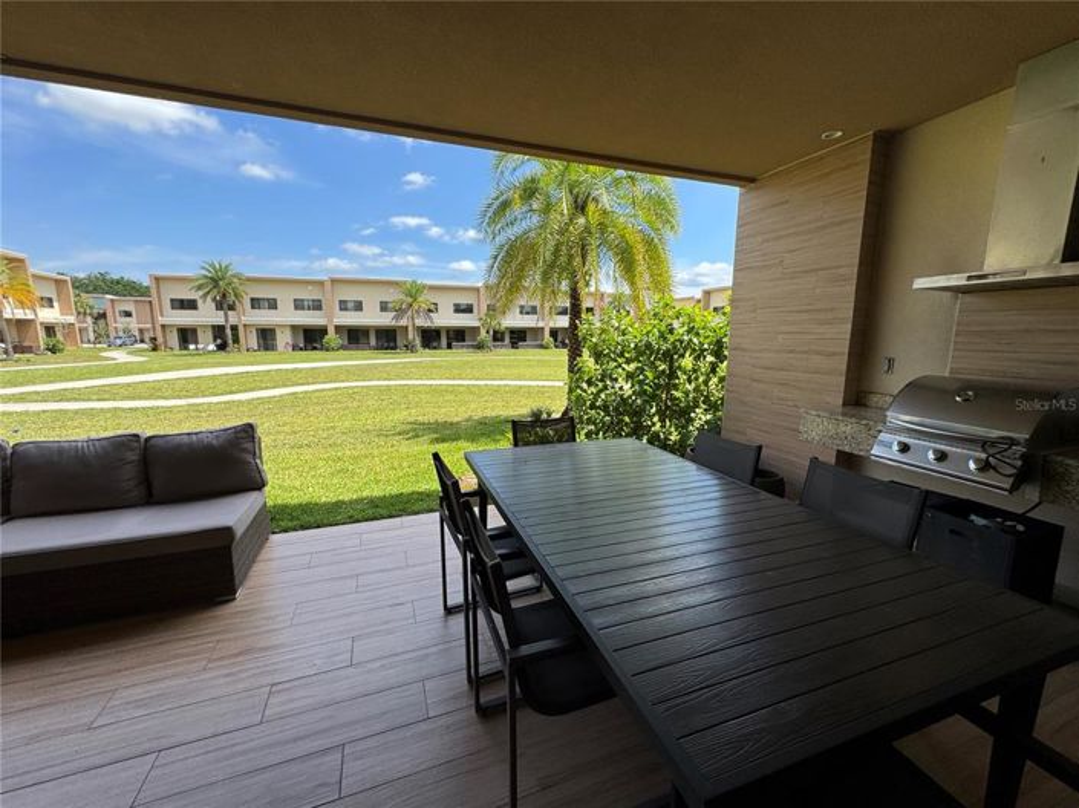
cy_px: 404
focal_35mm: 14
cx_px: 540
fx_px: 436
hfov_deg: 102.1
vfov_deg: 85.6
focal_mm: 2.22
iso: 50
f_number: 2.2
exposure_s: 1/1048
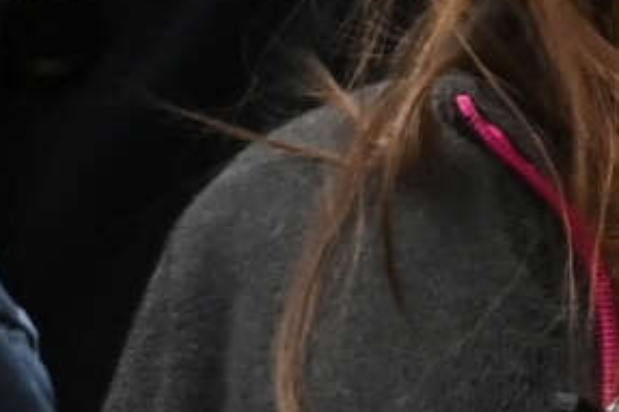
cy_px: -296
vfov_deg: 0.8
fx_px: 30914
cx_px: 796
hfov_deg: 1.1
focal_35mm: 1799
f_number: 5.6
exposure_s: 1/1000
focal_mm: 400
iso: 1400
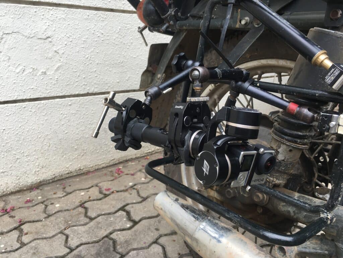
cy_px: 129
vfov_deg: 48.2
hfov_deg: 61.7
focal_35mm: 29
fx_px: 287
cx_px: 172
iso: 25
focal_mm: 4.15
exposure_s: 1/437
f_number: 2.2
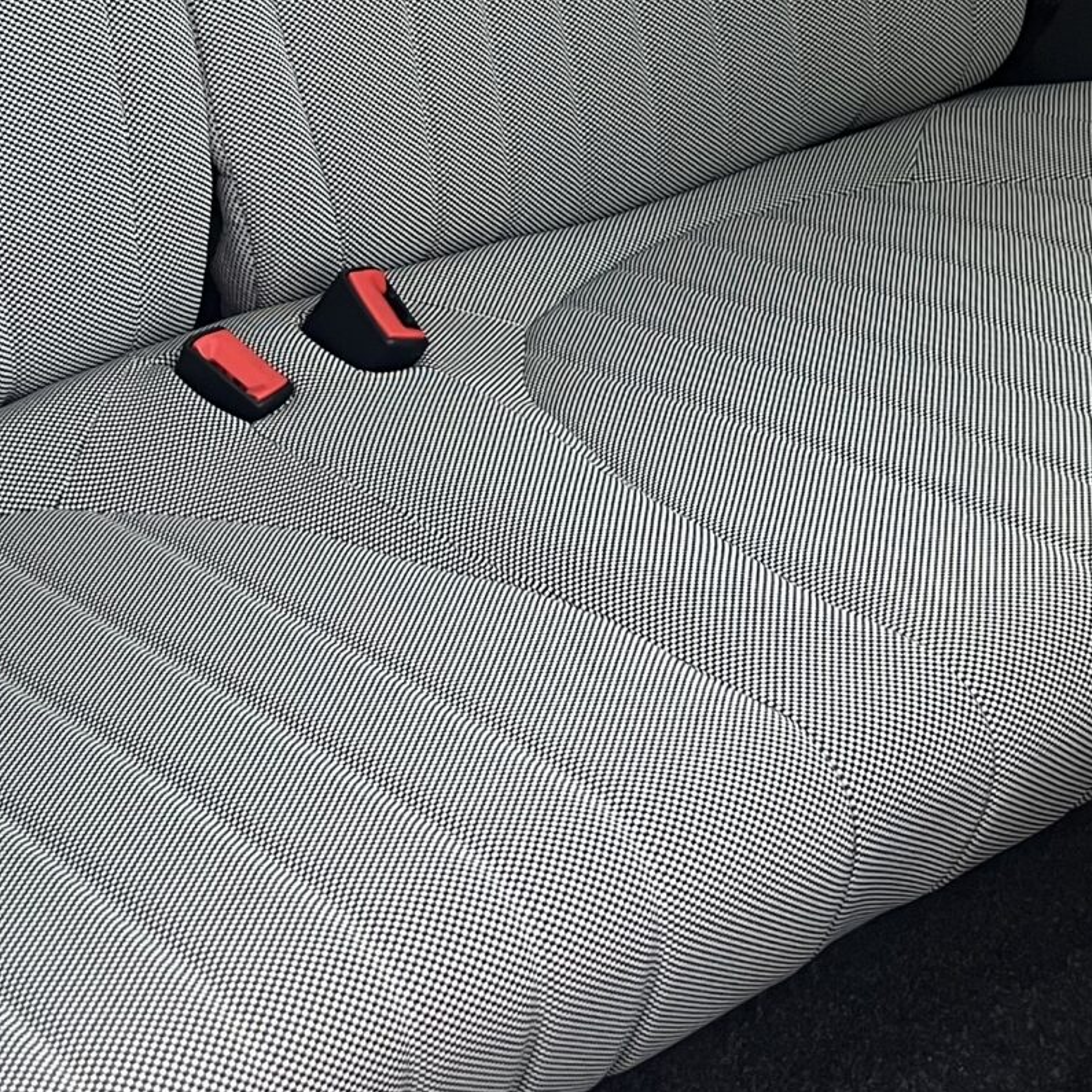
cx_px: 271
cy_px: 109
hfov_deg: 23.1
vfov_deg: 22.8
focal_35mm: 74
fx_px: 2641
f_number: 1.5
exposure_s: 1/71
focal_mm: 5.7
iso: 125
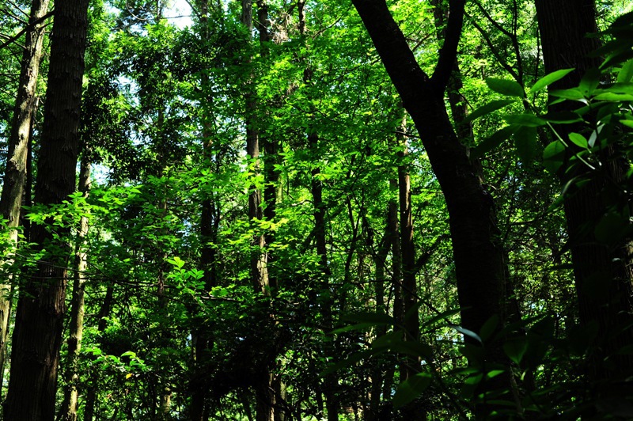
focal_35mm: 50
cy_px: 210
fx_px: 878
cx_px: 316
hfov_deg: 39.6
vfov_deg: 26.9
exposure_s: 1/200
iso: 1600
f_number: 8
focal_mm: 50
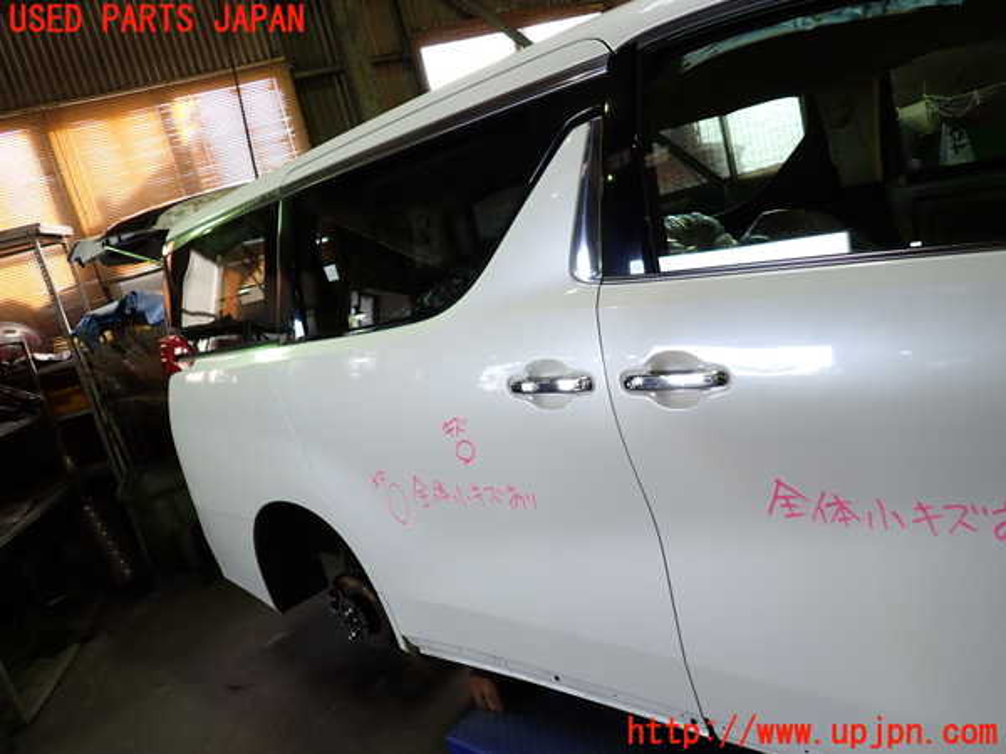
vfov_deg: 54.9
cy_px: 377
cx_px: 503
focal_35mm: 25
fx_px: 727
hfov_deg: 69.4
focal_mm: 4.5
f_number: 2
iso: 100
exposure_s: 1/60
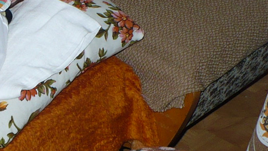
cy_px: 81
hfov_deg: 14.6
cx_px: 4
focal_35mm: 145
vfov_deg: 8.4
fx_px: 1031
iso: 100
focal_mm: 6.1
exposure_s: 1/30
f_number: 2.8
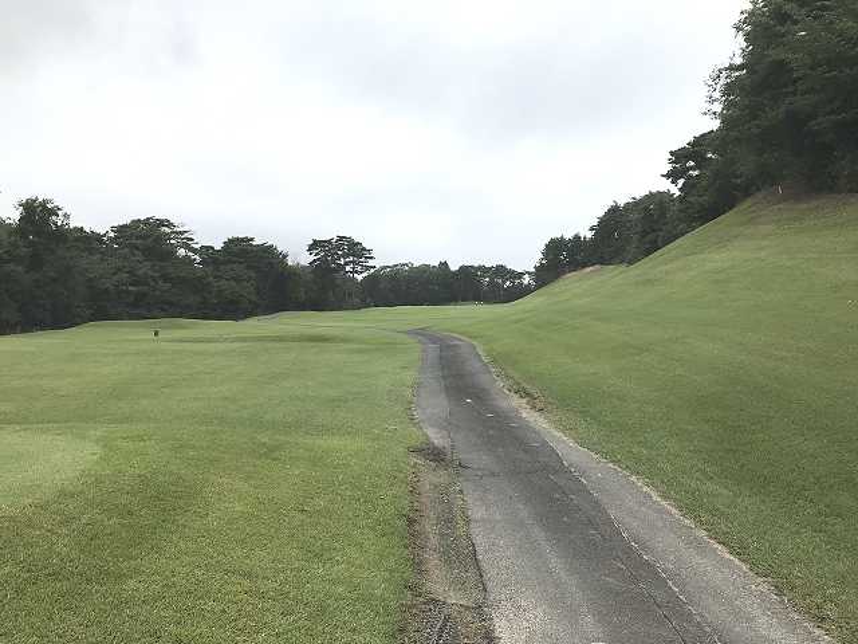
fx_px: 694
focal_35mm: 28
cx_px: 429
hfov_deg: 63.4
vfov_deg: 49.7
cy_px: 322
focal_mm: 3.99
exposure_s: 1/1168
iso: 20
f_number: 1.8
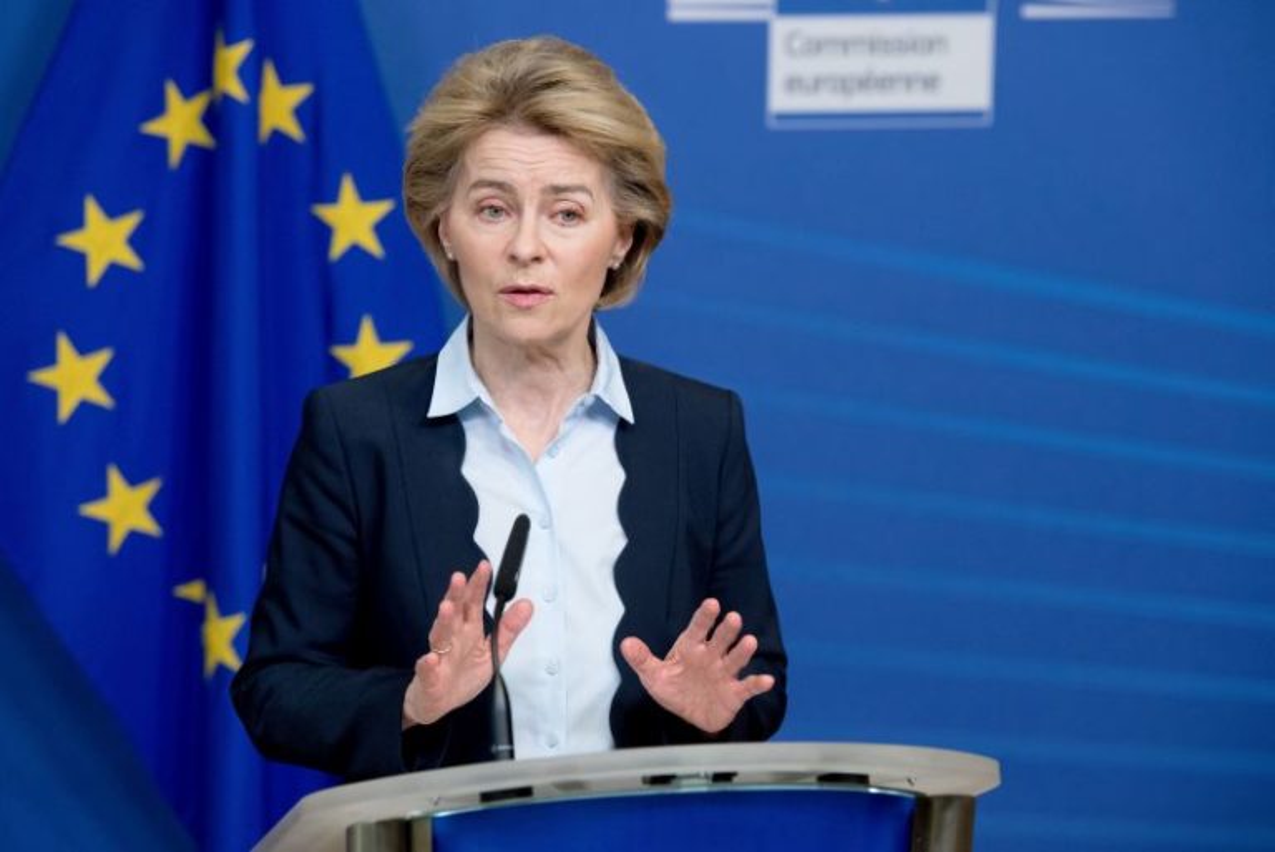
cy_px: 426
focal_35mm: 160
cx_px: 638
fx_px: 5670
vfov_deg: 8.6
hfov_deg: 12.8
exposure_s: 1/320
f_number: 4.5
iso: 2500
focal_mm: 160
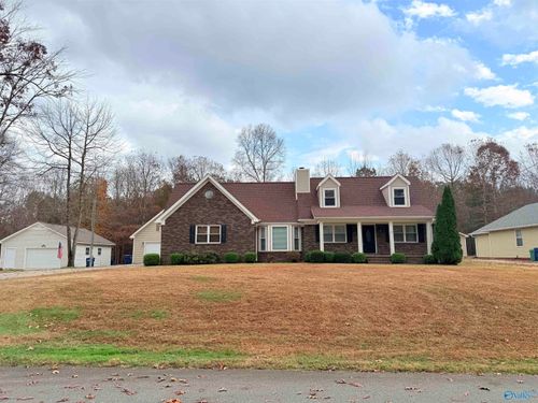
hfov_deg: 71.6
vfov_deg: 56.8
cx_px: 269
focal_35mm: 24
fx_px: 373
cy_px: 202
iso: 80
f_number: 1.78
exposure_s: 1/3425
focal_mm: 6.76
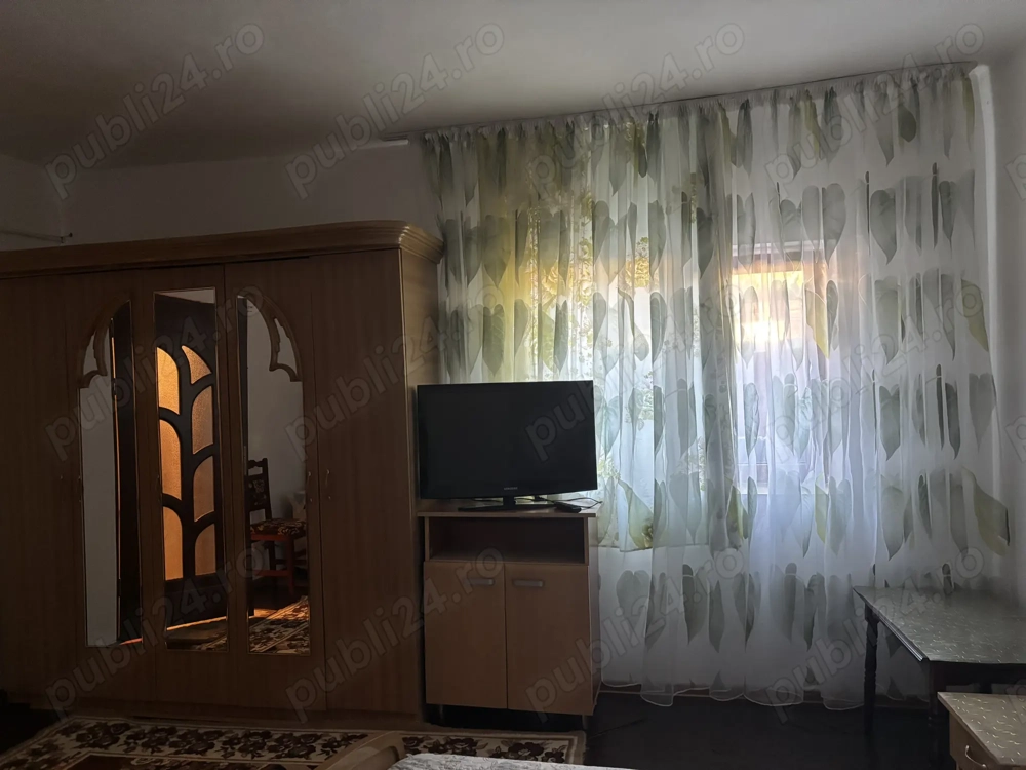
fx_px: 771
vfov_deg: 53.1
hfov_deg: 67.3
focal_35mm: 26
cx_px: 513
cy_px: 385
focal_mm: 5.96
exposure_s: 1/60
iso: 500
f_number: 1.6
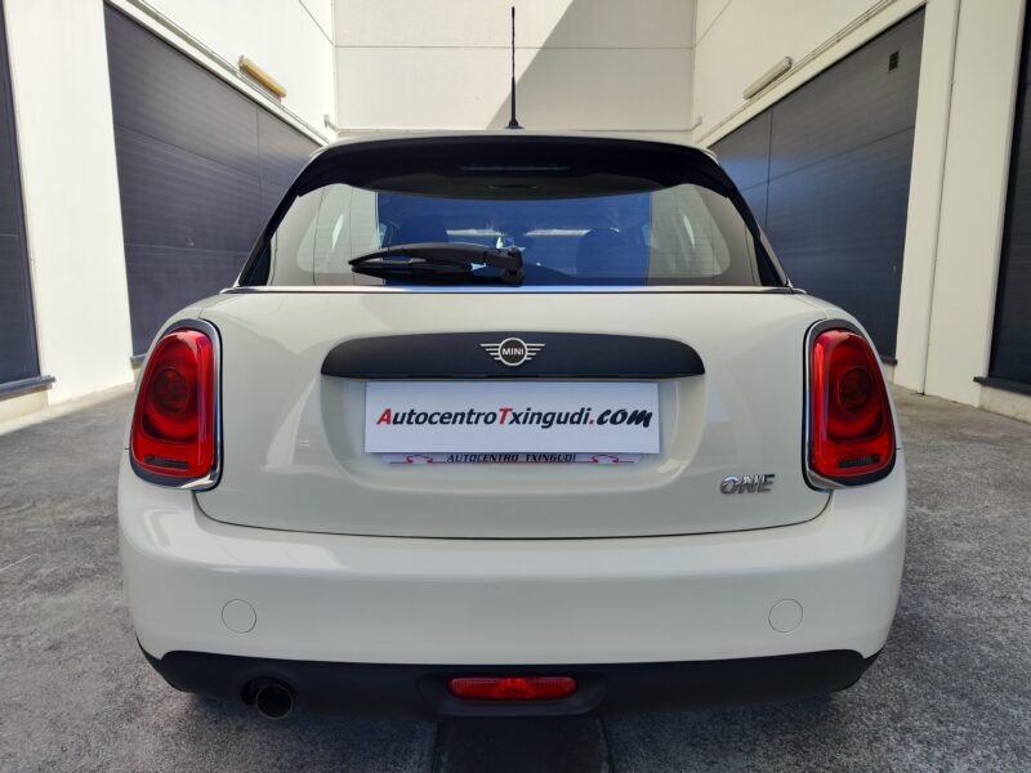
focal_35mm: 23
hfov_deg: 73.9
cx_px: 516
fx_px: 685
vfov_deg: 58.9
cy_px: 386
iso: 50
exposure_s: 1/1208
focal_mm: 7.01
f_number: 1.69
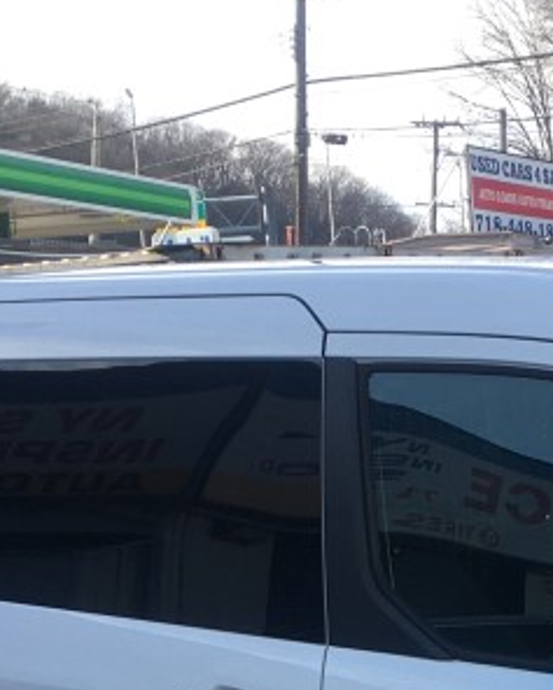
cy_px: 830
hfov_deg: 15.4
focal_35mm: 98
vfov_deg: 18.5
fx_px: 2004
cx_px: 583
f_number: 2.2
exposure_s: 1/472
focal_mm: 4.15
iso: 25
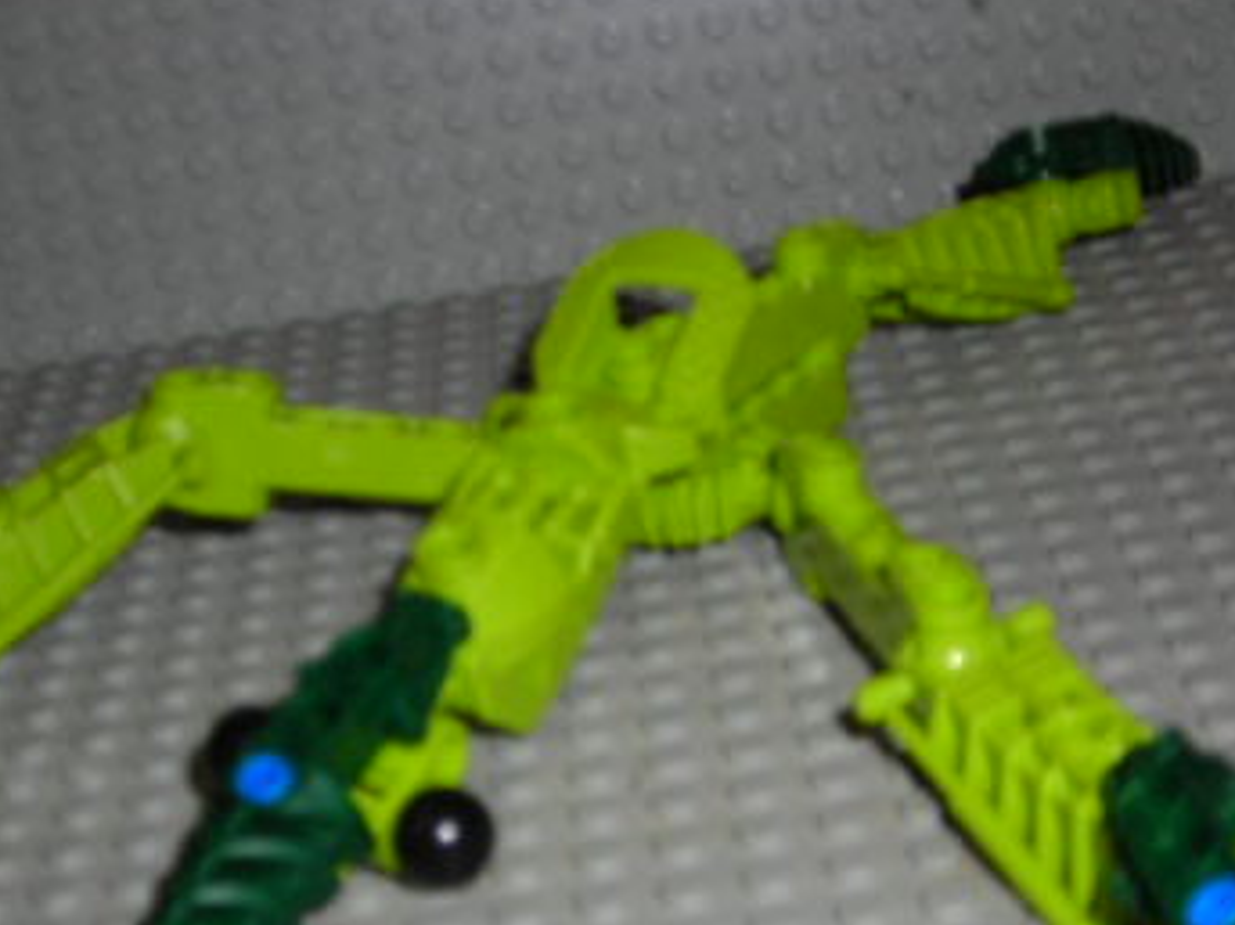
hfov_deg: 27.4
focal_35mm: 71
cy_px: 669
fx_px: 2532
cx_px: 558
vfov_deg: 20.6
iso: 50
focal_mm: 6.3
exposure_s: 1/60.1
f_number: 3.2
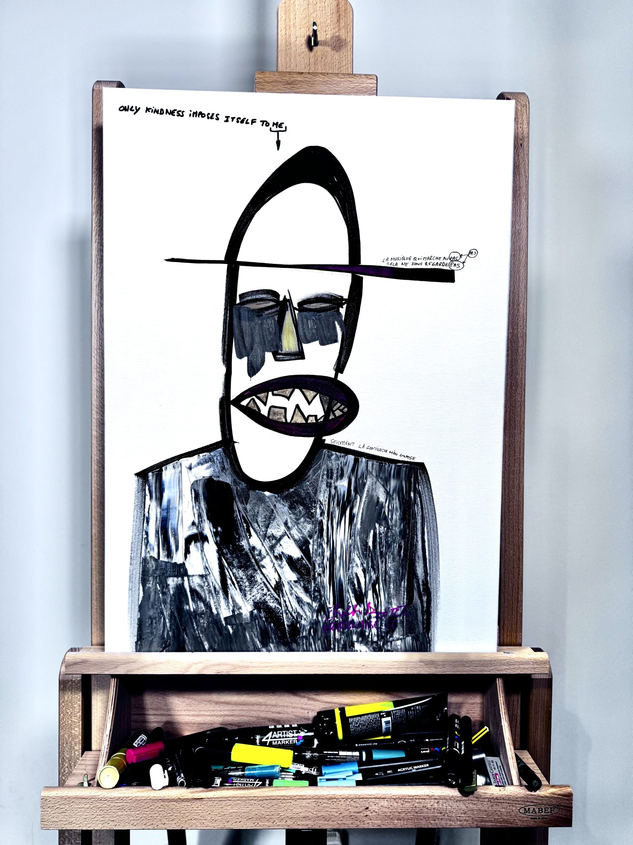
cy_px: 422
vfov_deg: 71.6
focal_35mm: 24
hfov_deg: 56.8
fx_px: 585
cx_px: 316
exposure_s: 1/121
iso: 100
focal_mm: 6.76
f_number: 1.78
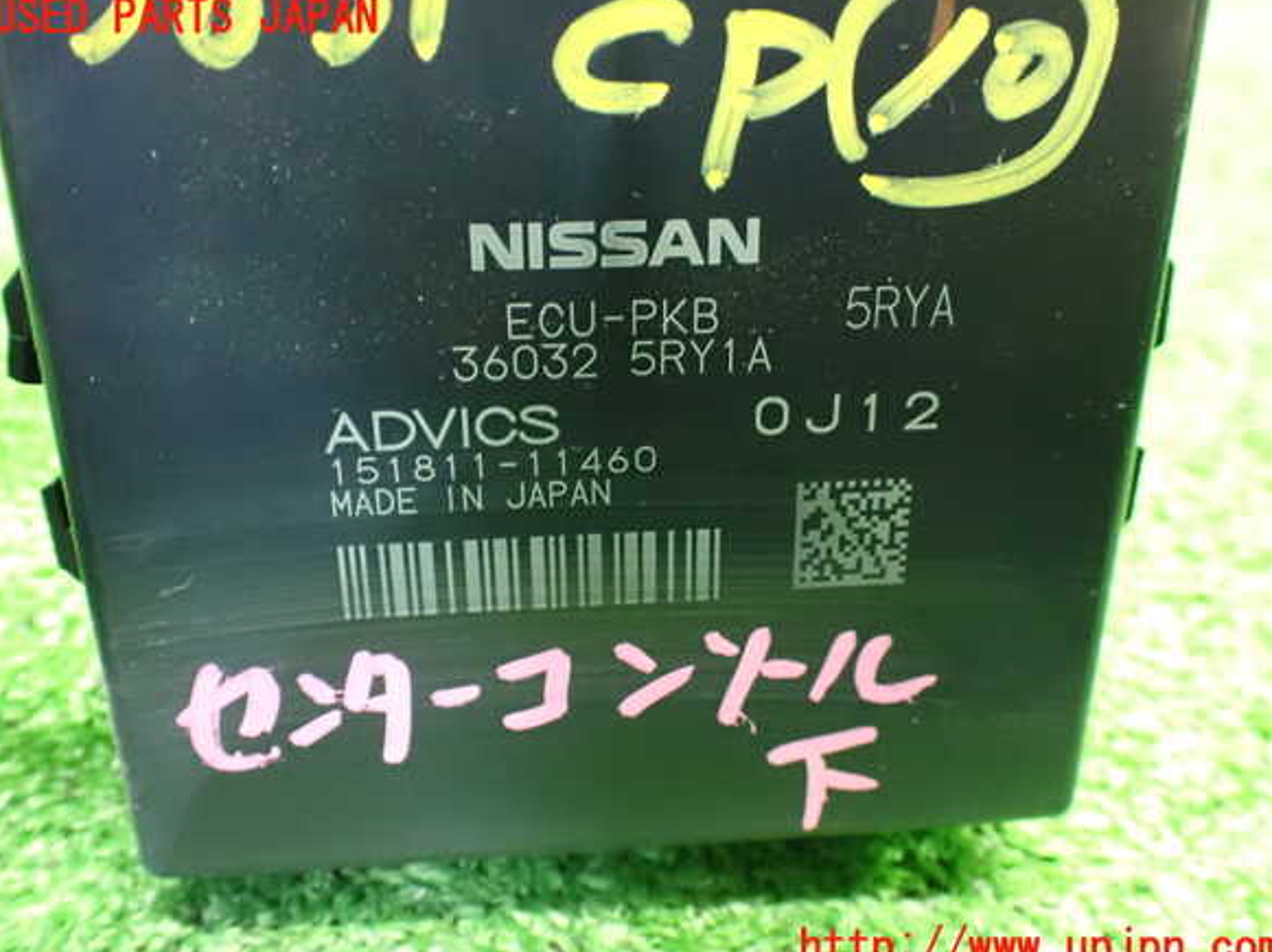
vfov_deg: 45.4
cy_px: 484
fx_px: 1138
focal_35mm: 31
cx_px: 637
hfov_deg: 58.4
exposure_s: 1/30
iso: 1600
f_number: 2.3
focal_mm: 5.4
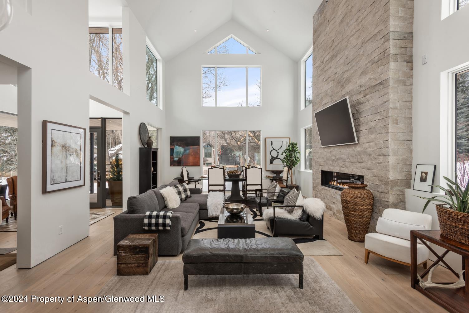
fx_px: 222
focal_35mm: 17
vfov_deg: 70.5
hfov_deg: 93.3
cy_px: 156
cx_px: 234
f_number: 9
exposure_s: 1/13
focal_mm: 17
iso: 100
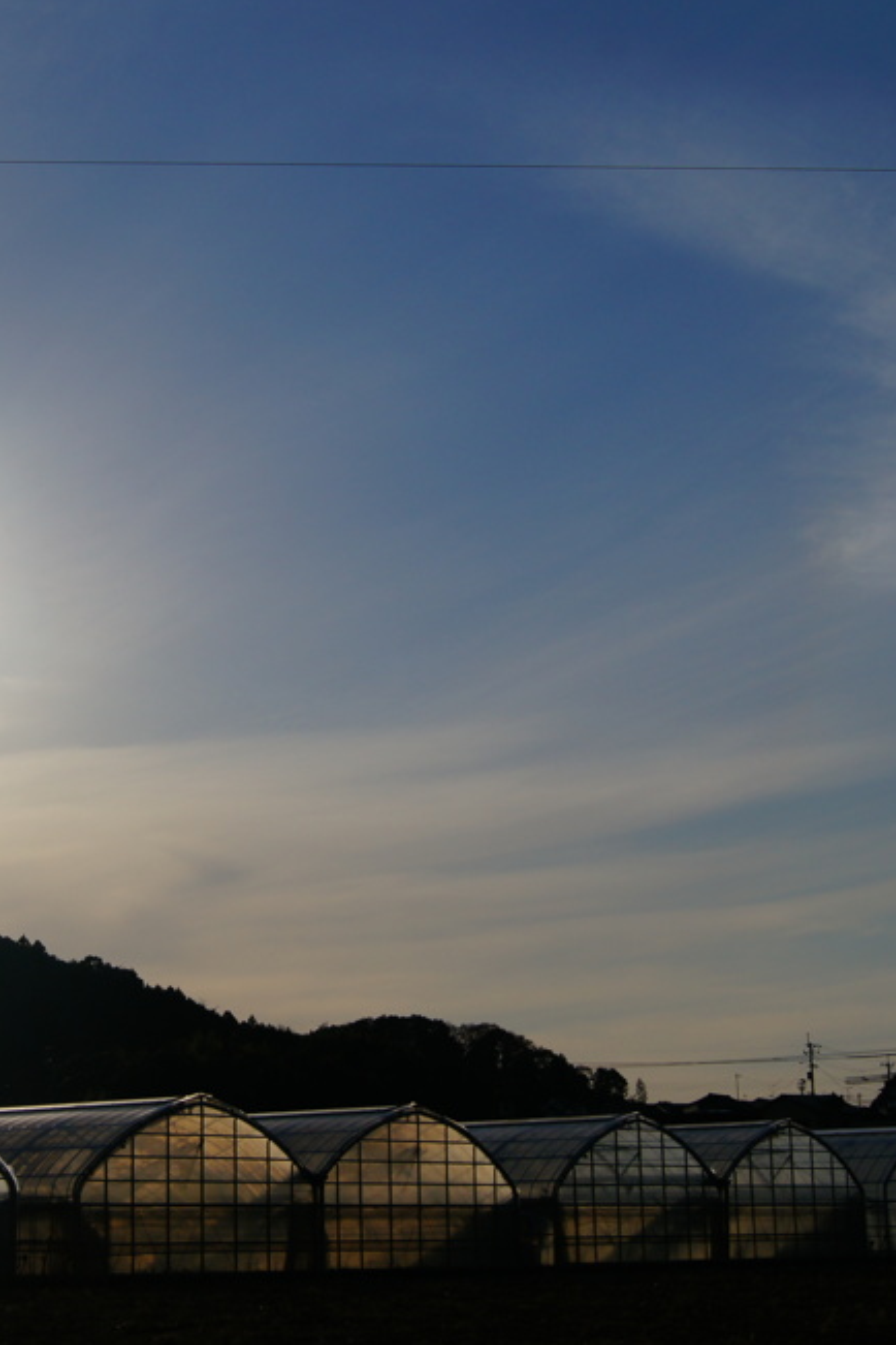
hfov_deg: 20.5
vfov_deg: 30.5
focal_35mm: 66
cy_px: 696
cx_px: 260
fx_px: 2464
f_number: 10
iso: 100
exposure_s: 1/2500
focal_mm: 28
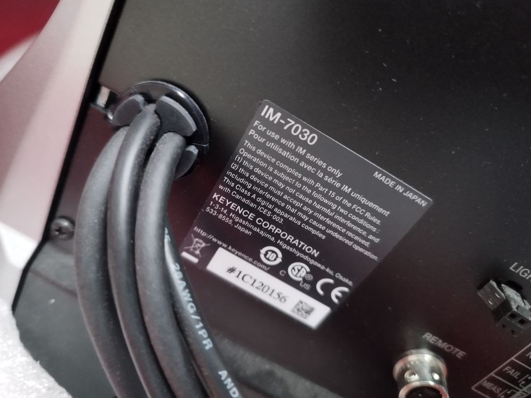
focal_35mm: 24
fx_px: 368
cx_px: 266
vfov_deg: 56.8
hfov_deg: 71.6
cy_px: 199
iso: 1400
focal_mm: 5.89
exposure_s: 1/14.3
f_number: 1.89
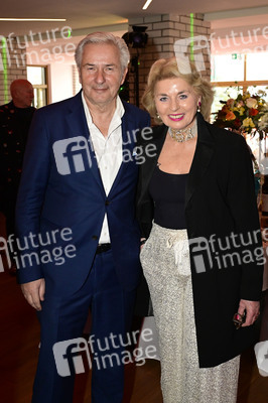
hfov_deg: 35.9
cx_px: 134
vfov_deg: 51.9
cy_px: 202
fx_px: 414
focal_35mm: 37
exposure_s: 1/200
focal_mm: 37
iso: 3200
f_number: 6.3
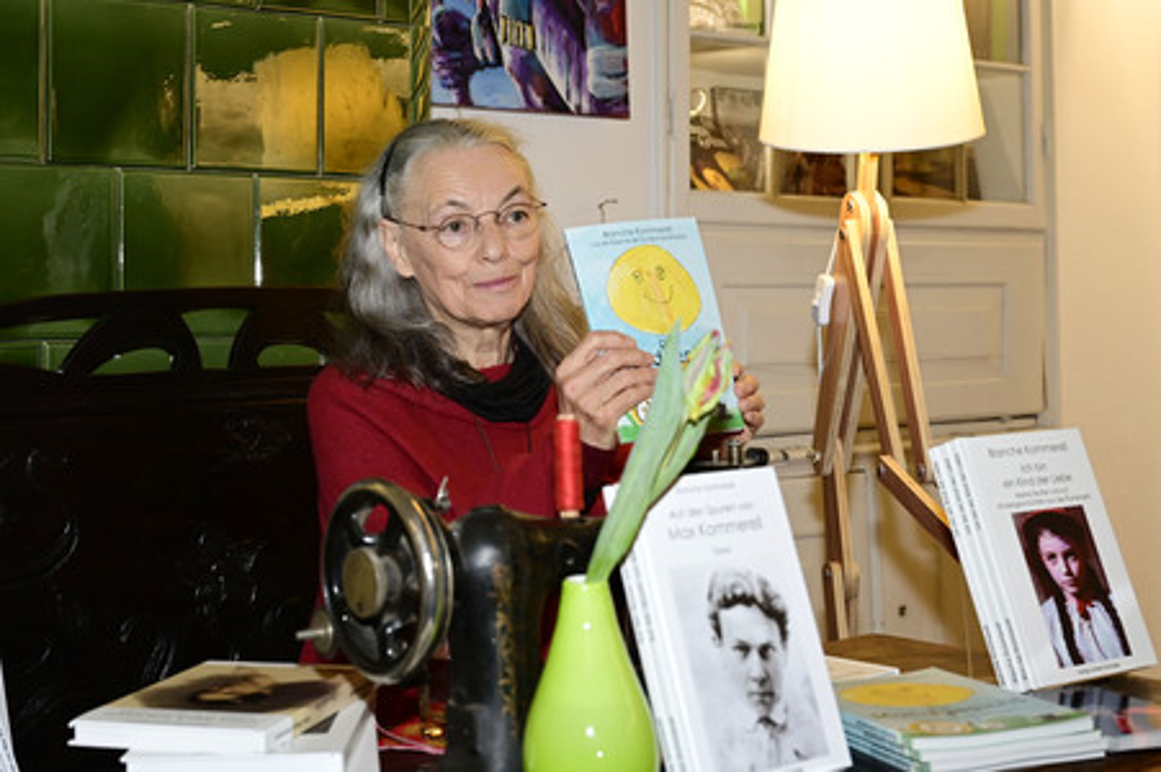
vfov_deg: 34.2
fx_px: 1257
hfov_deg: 49.6
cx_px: 580
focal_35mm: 39
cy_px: 386
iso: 1000
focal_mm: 39
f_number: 5
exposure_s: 1/200
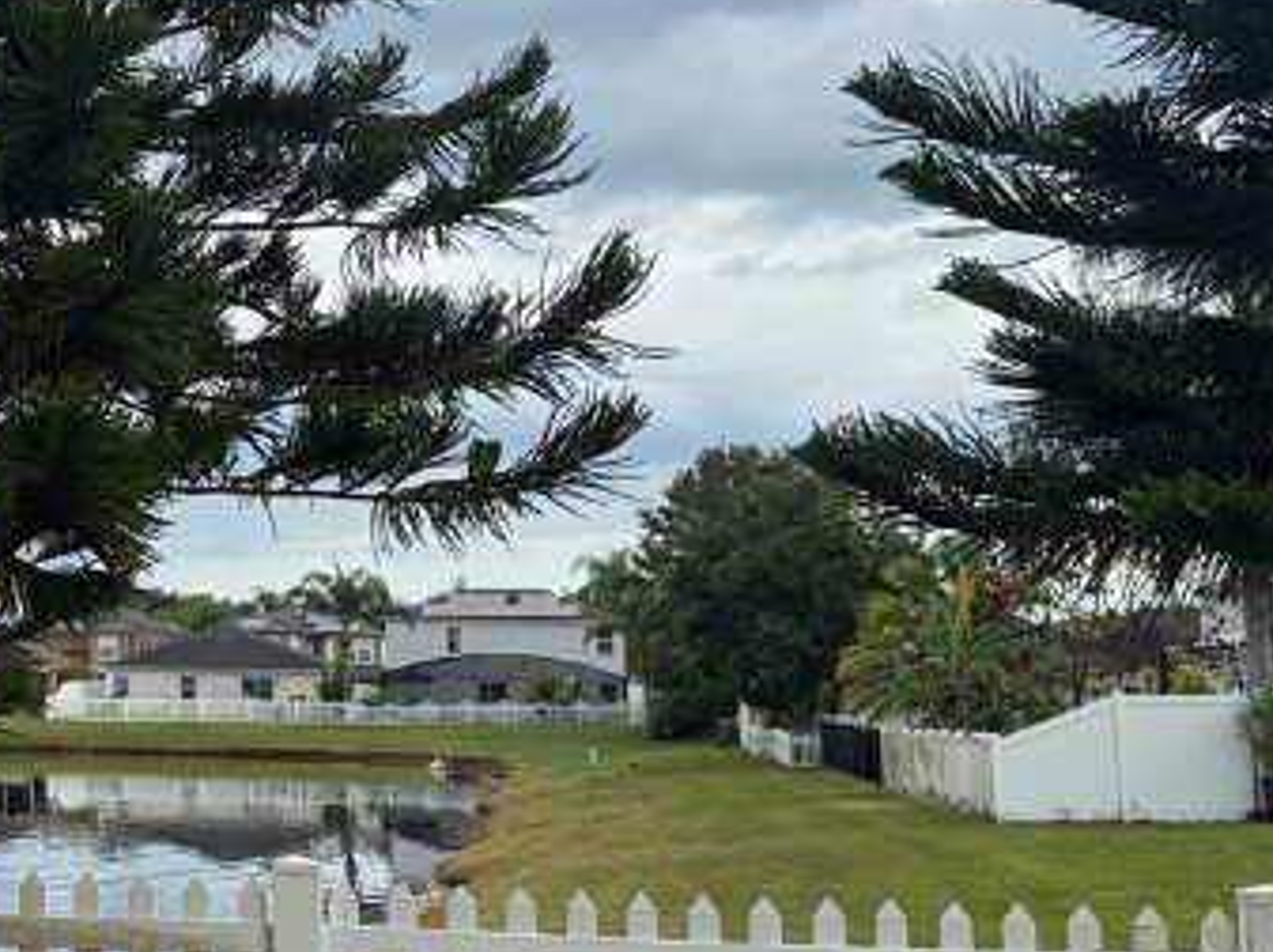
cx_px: -174
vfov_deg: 20.1
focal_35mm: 73
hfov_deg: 24.6
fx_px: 2682
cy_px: 310
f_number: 1.78
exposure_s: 1/1689
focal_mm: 6.76
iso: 80
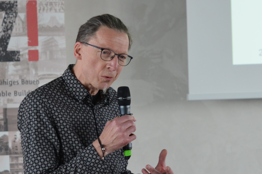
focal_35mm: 447
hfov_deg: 4.6
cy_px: 80
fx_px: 3253
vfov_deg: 3.1
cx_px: 173
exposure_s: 1/250
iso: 720
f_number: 4
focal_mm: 200
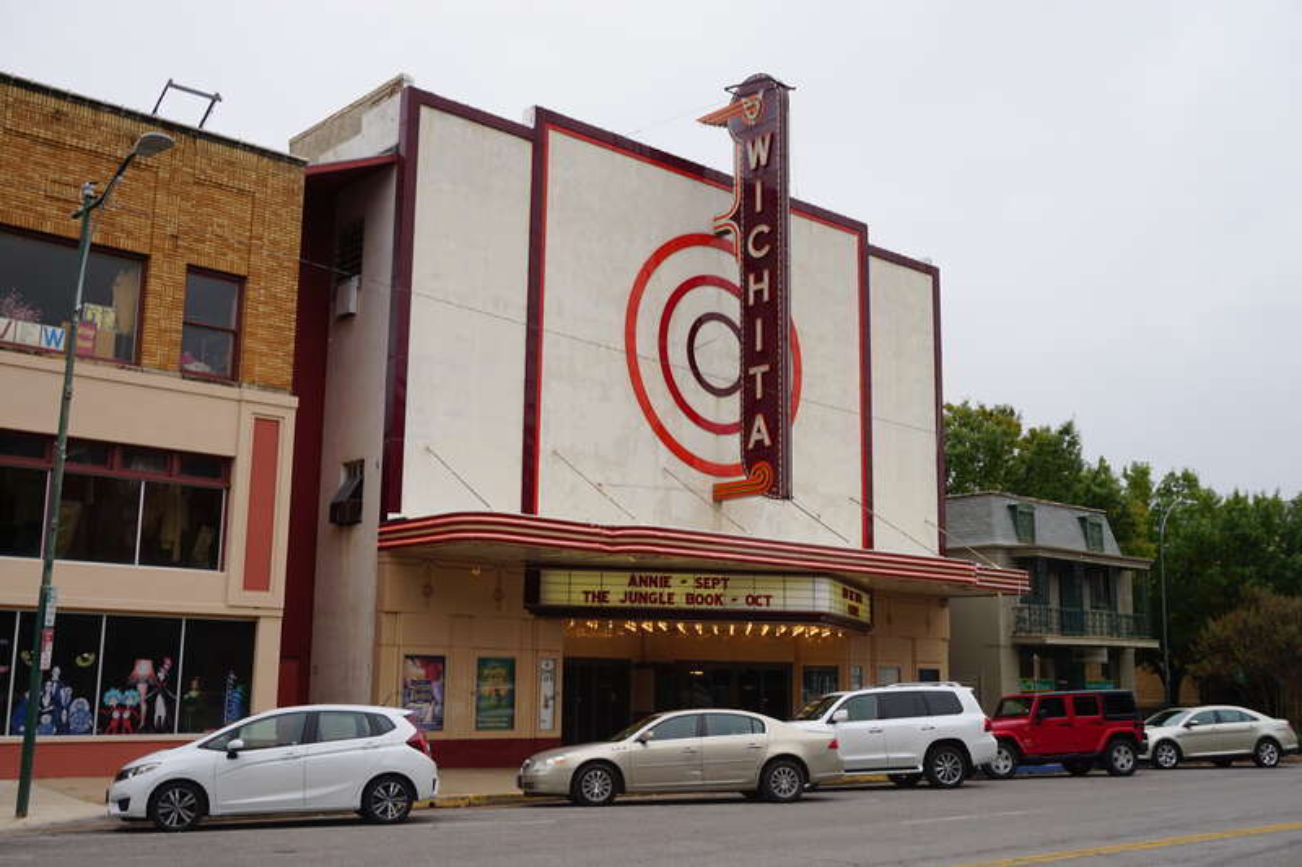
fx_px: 1356
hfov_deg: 51.3
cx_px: 651
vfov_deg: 35.5
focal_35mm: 38
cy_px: 434
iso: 100
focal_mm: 25
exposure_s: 1/100
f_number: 9
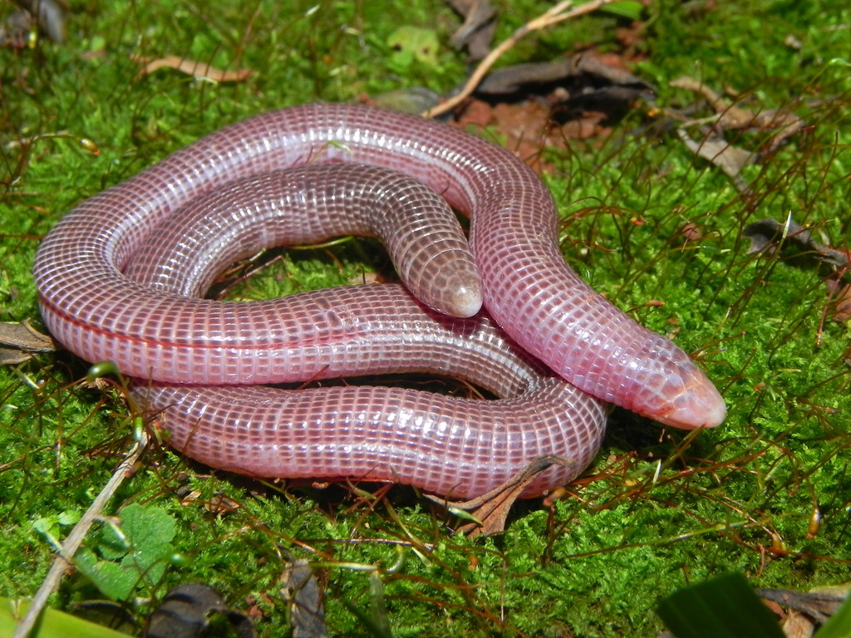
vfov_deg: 19.6
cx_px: 426
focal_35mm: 75
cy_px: 319
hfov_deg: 26.0
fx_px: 1844
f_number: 8
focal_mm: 13.4
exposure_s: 1/30
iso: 200
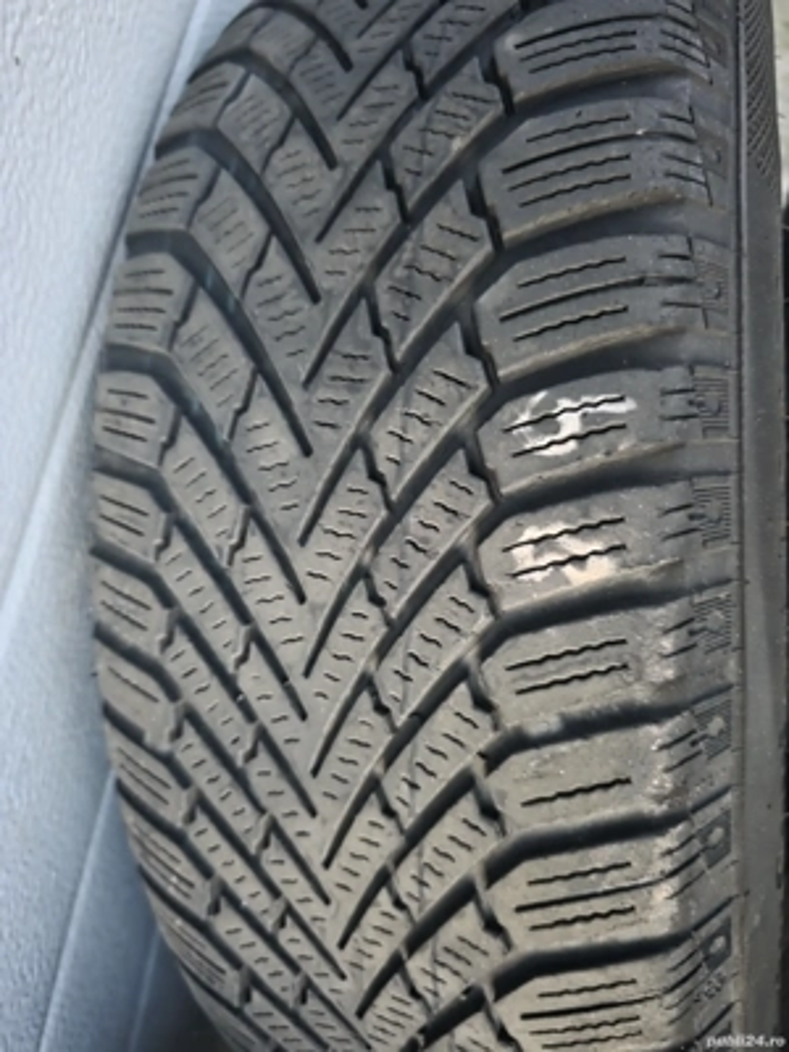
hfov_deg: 58.9
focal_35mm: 23
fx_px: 699
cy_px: 526
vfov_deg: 73.9
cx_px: 394
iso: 1600
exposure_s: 1/20
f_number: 1.7
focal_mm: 6.3
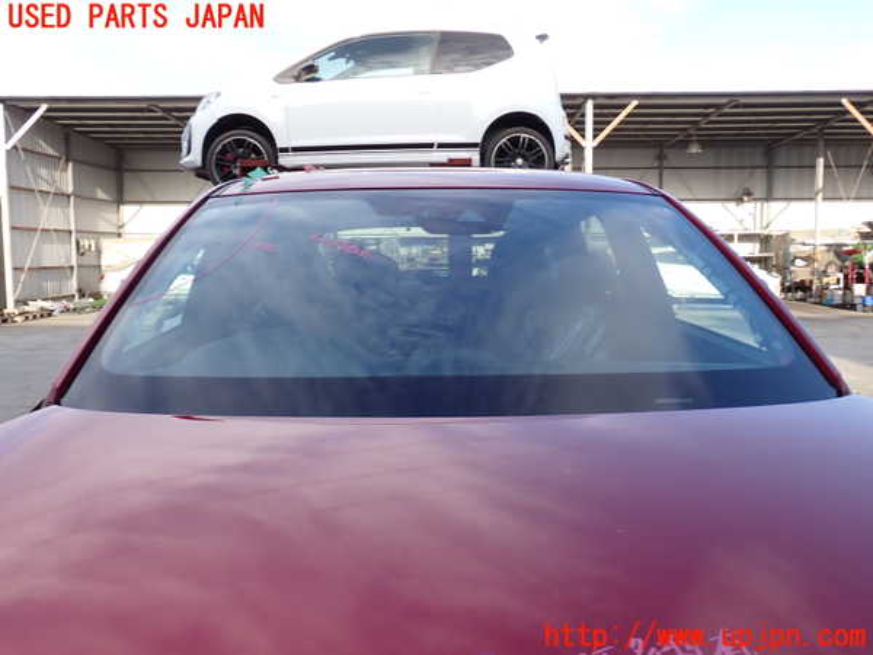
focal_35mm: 32
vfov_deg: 44.2
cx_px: 436
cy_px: 328
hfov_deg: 56.8
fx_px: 807
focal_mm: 5.79
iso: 100
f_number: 3.2
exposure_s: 1/250
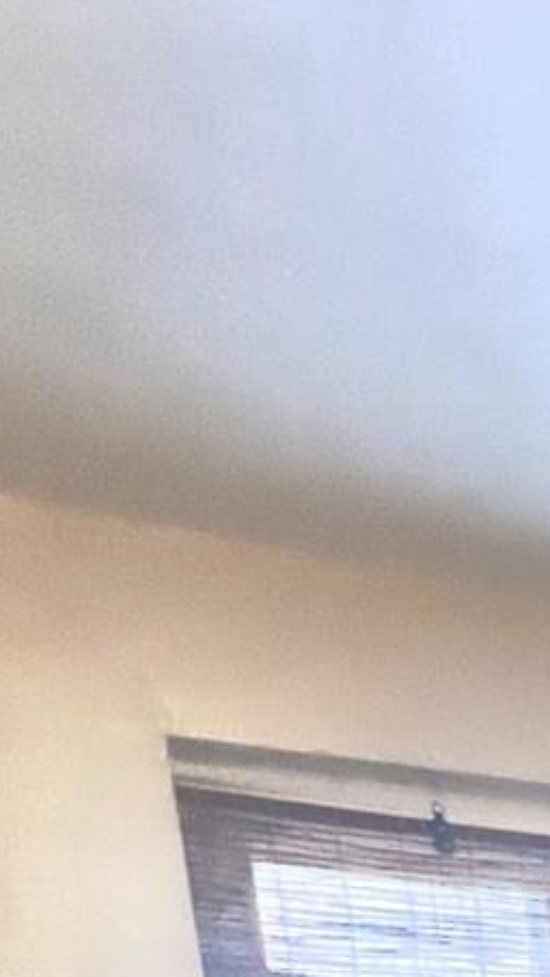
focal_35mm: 72
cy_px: 1594
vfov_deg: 22.2
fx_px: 1866
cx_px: 1729
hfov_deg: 10.5
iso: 250
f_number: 1.8
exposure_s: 1/120
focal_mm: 1.57
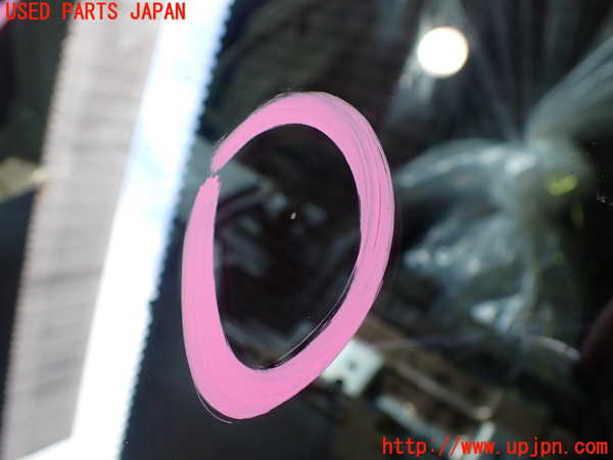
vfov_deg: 46.8
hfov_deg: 60.0
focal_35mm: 30
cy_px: 230
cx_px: 306
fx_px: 531
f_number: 2.3
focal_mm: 5.4
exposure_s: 1/125
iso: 200
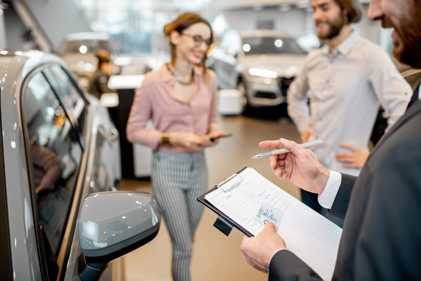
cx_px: 210
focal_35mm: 35
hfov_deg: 54.4
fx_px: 409
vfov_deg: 37.9
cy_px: 140
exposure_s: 1/200
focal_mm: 35
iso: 400
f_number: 2.2
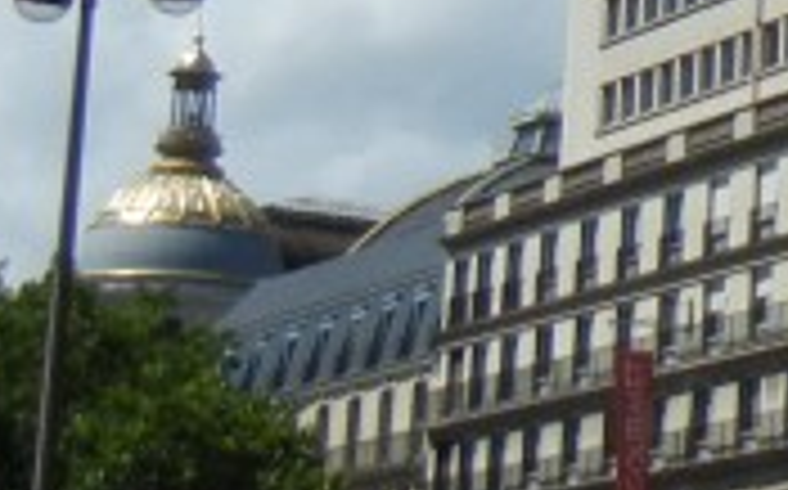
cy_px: 18
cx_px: 1734
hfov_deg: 10.2
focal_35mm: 186
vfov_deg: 7.0
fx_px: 3991
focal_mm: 5.4
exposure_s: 1/678
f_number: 7
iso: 160
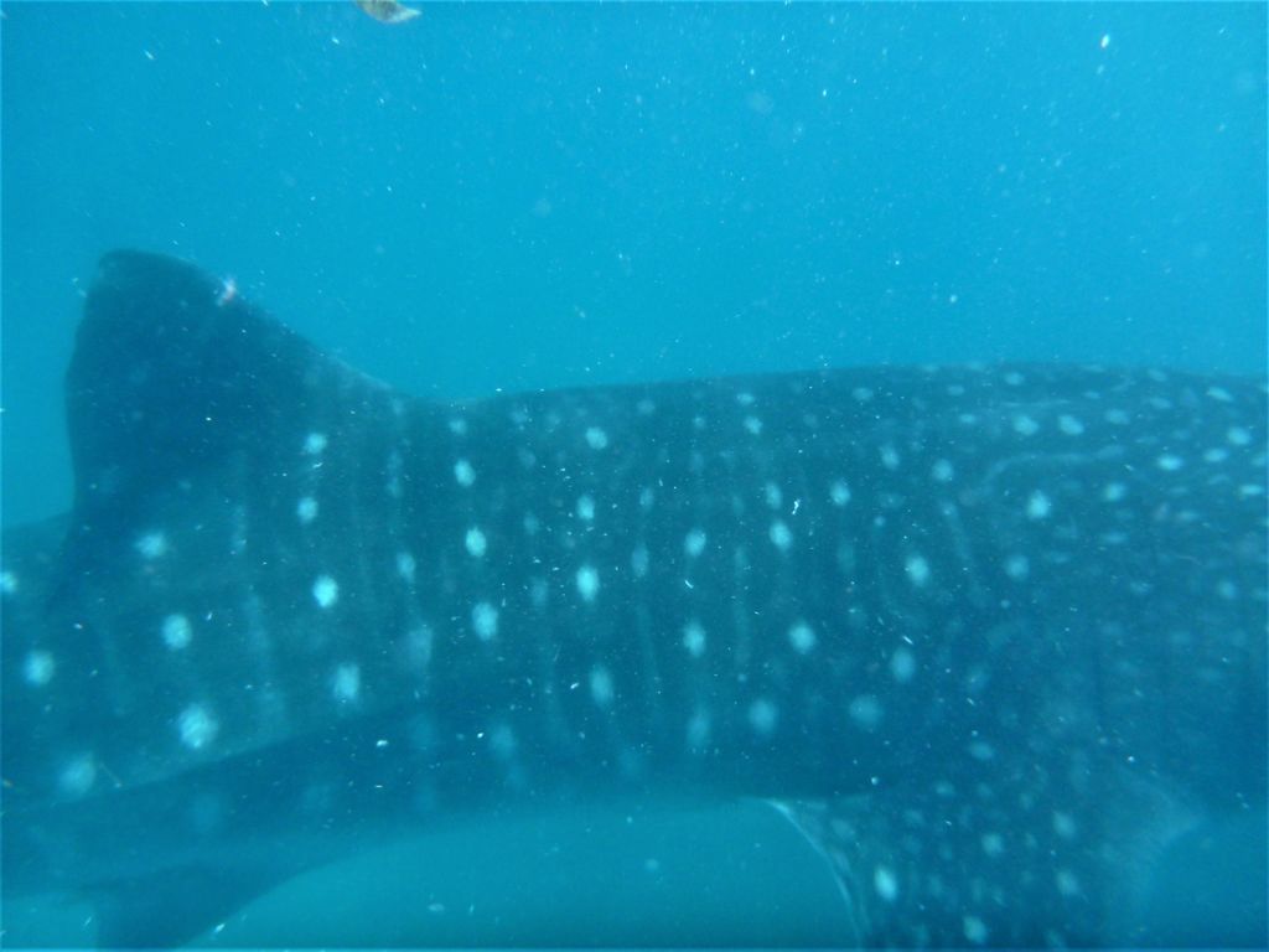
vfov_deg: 49.7
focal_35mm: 28
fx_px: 1026
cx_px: 634
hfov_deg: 63.4
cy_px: 476
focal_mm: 4.9
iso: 250
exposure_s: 1/500
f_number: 3.3
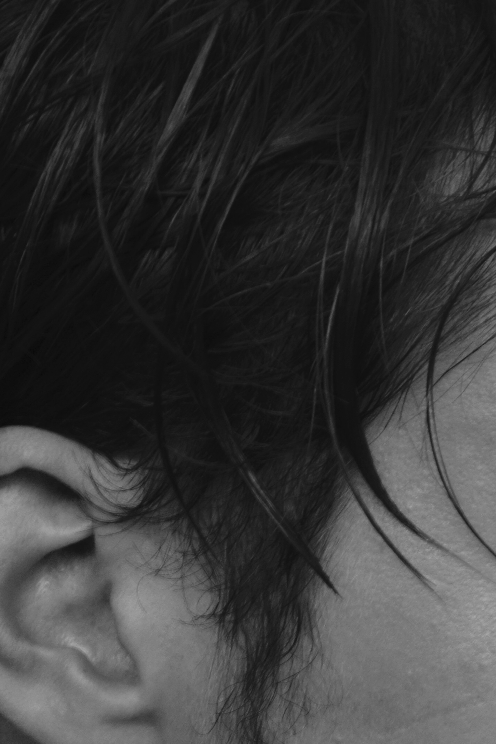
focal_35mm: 441
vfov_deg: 4.6
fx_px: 9120
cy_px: 996
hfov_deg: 3.1
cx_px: 636
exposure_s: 1/250
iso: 400
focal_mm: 105
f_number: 8
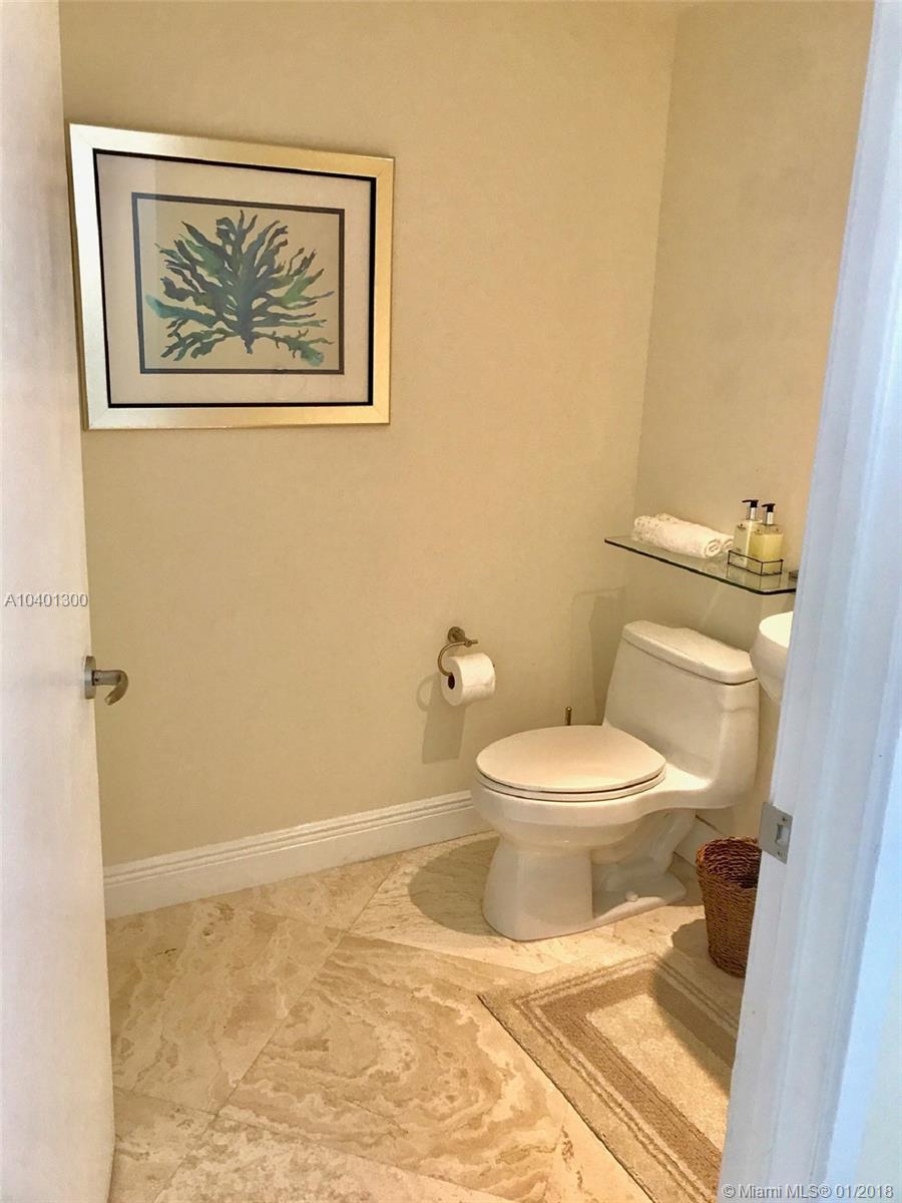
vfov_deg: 63.4
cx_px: 451
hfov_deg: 49.7
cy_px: 602
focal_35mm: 28
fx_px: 973
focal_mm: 3.99
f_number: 1.8
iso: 32
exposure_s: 1/30
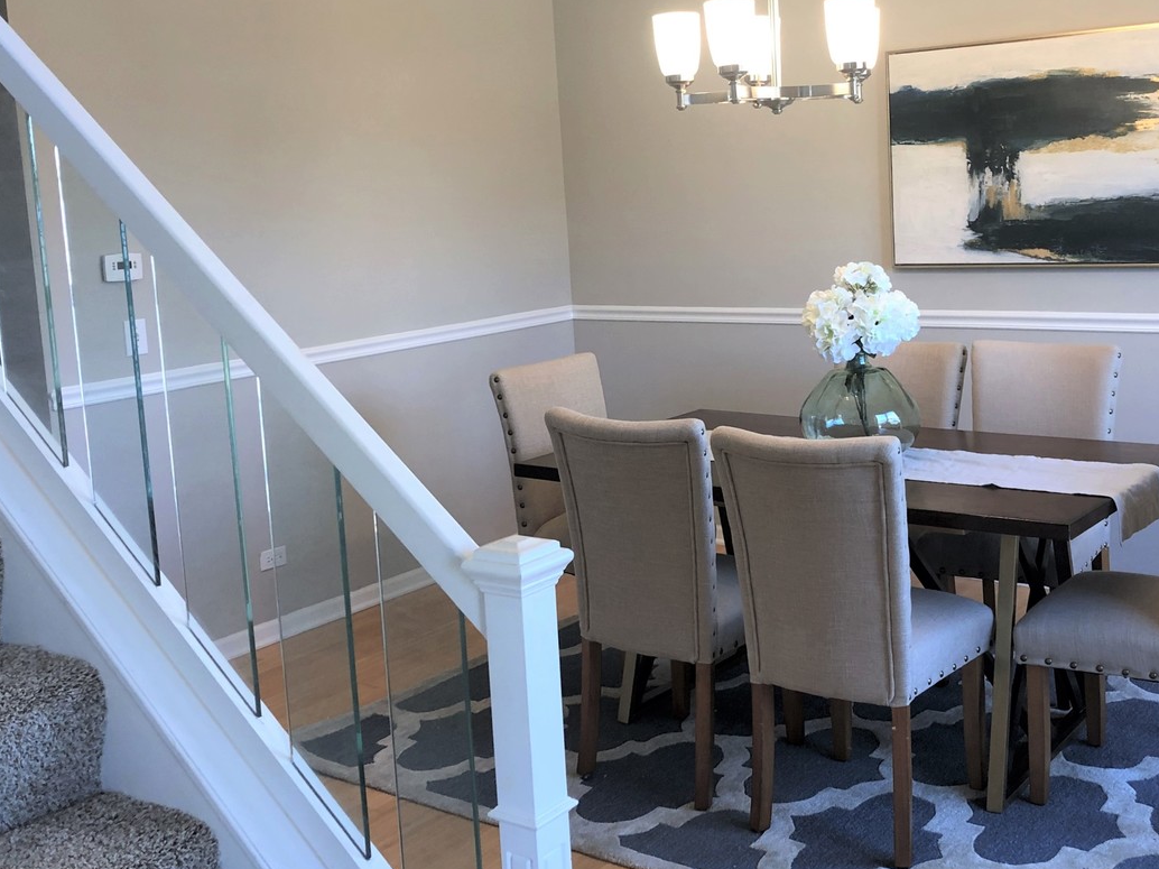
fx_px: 1305
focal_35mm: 39
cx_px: 731
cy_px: 342
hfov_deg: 47.4
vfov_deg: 36.7
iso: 32
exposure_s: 1/30
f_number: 1.8
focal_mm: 4
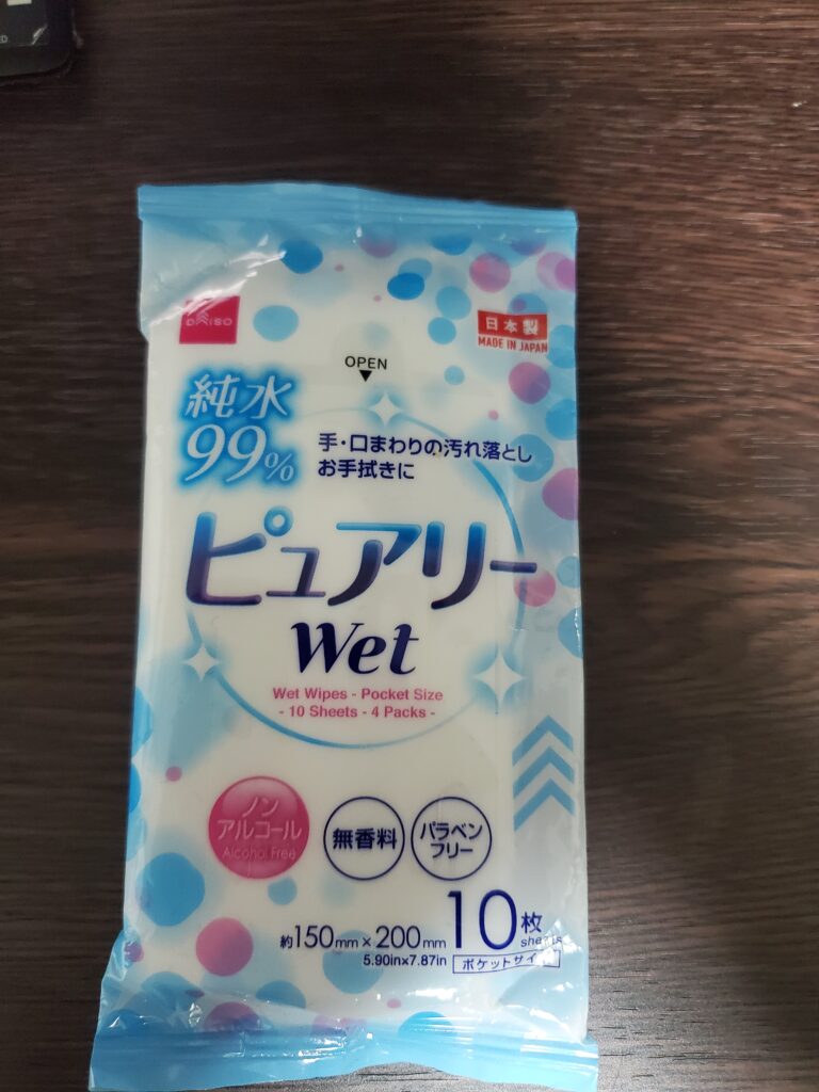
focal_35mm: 26
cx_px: 410
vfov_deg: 67.3
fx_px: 820
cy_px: 546
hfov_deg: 53.1
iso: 500
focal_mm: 4.3
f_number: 1.5
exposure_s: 1/50
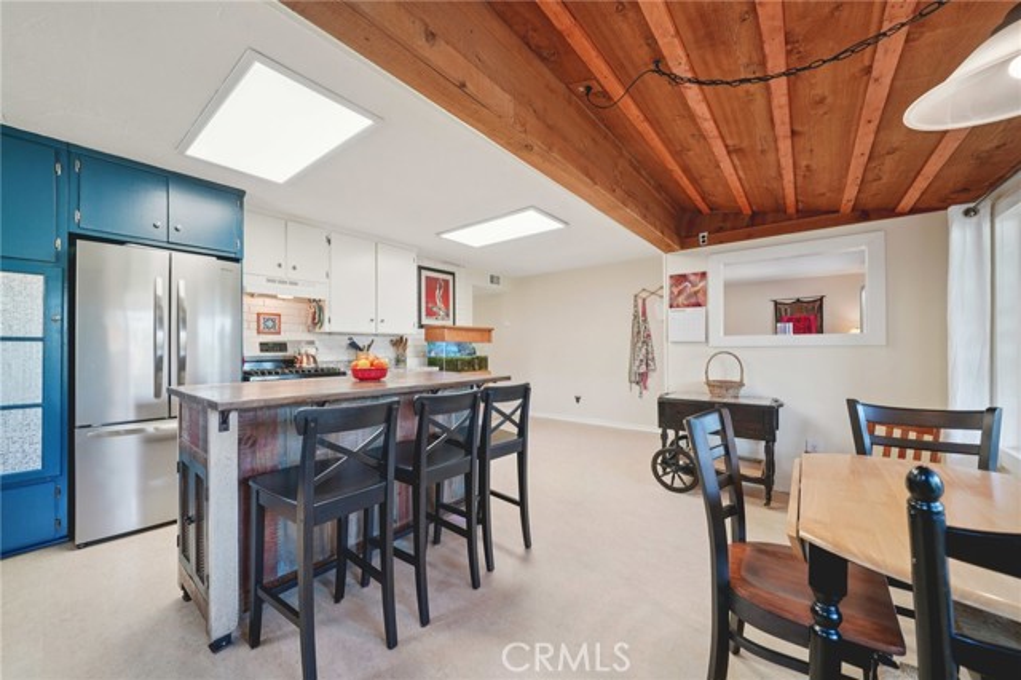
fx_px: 368
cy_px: 340
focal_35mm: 13
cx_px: 510
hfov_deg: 108.4
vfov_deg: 85.4
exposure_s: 1/13
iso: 400
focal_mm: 13
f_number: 8
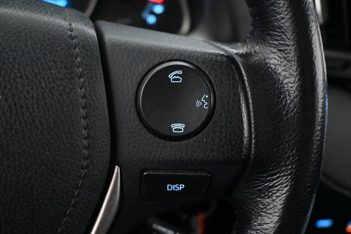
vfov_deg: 29.9
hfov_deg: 43.6
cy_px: 117
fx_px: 439
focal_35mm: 45
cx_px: 176
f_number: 4.8
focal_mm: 30
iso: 18000
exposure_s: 1/50
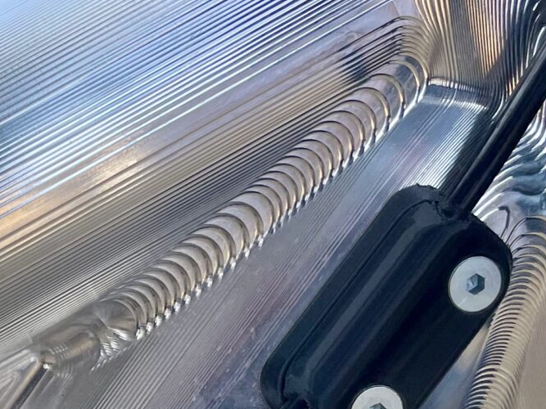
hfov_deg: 20.1
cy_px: 314
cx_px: 66
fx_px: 1514
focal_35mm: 96
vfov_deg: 15.3
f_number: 1.6
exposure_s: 1/1200
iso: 32
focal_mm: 5.1
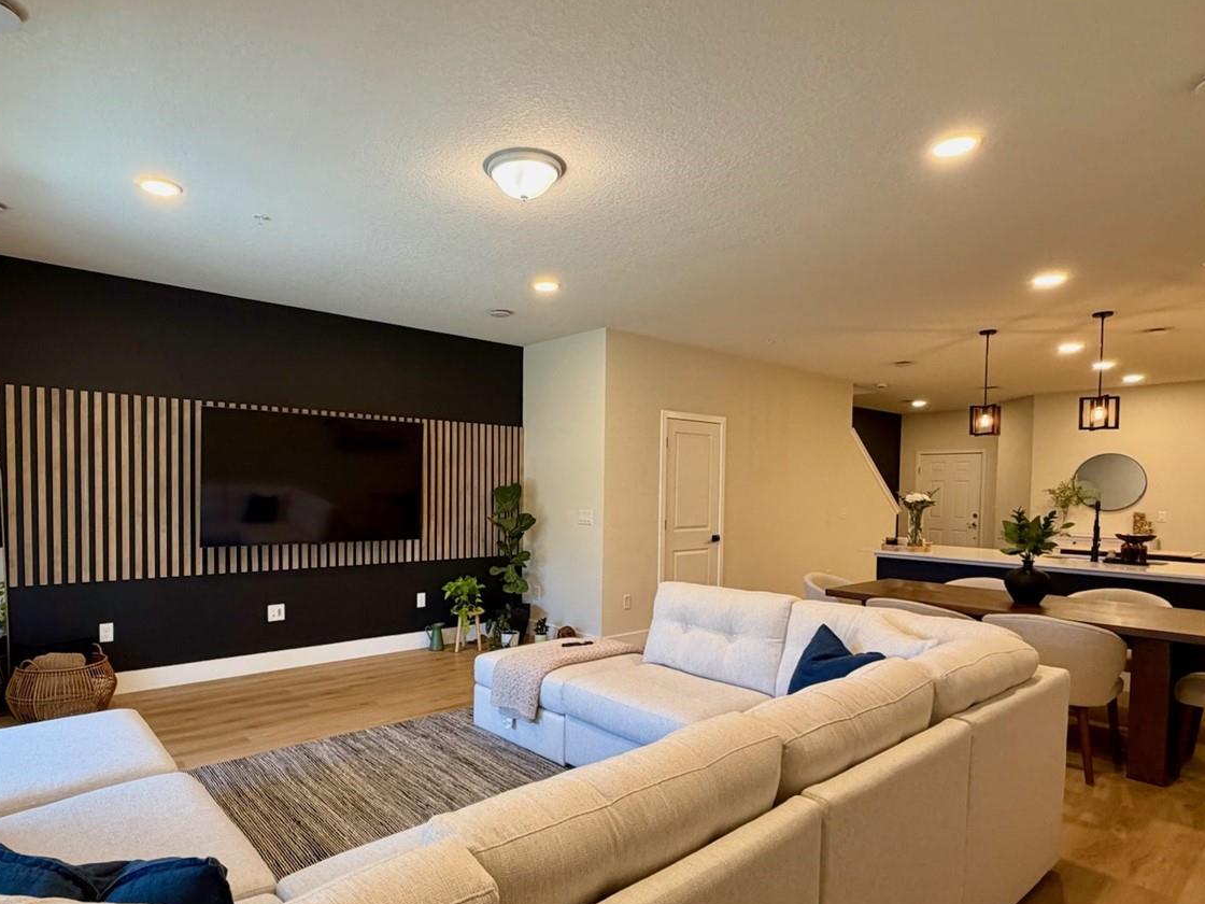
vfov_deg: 65.7
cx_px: 536
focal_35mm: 20
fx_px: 696
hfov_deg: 81.4
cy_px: 514
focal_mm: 2.22
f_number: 2.2
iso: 250
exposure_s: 1/60
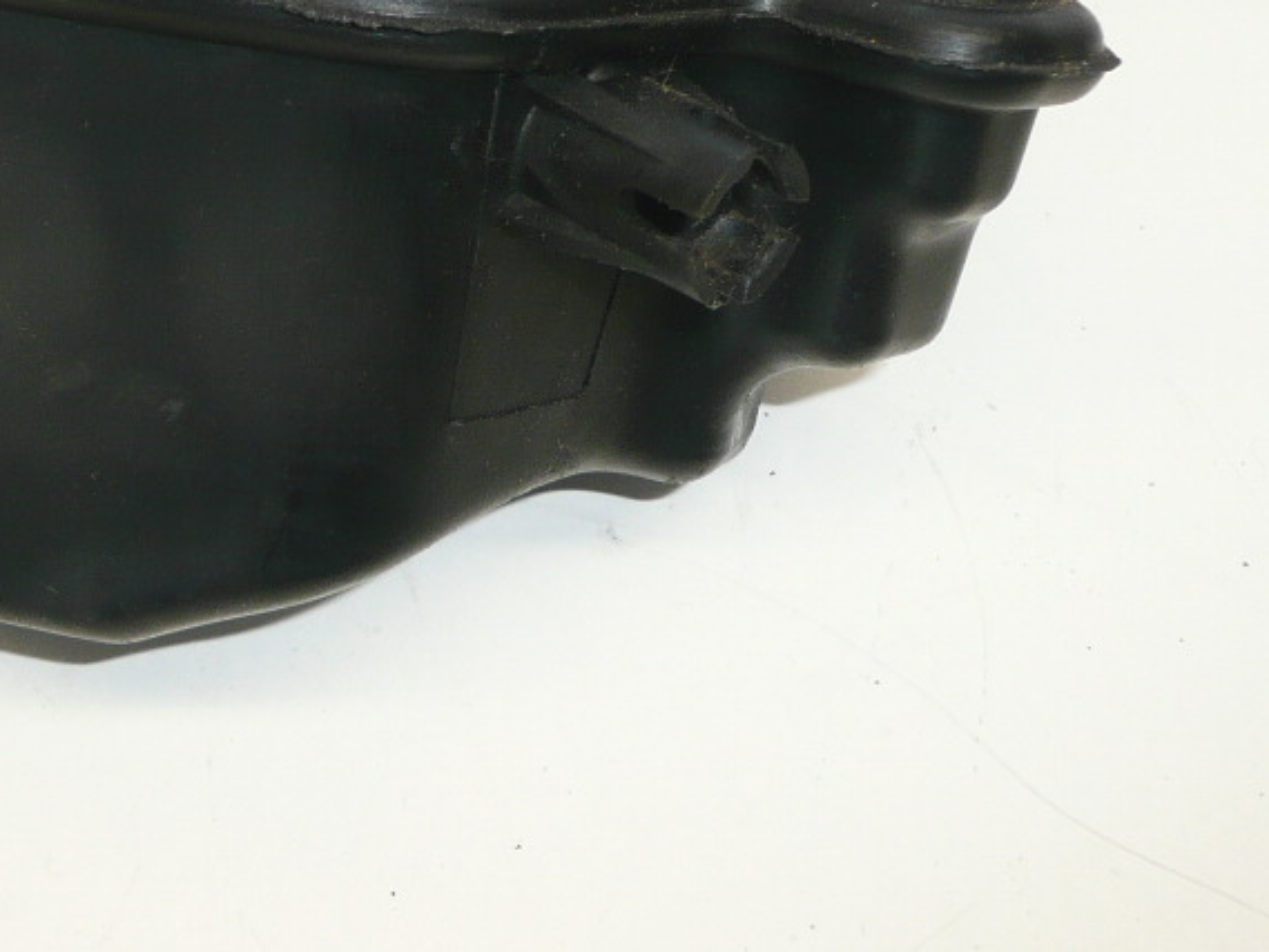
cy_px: -22
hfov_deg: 29.7
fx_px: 2310
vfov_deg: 22.3
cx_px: 176
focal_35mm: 63
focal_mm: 4.6
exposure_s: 1/80
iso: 100
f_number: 3.3
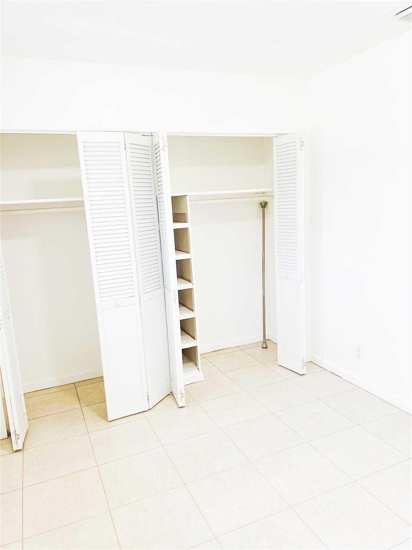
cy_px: 275
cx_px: 206
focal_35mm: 26
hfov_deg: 53.1
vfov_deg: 67.3
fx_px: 413
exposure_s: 1/120
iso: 125
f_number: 1.5
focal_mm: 5.7
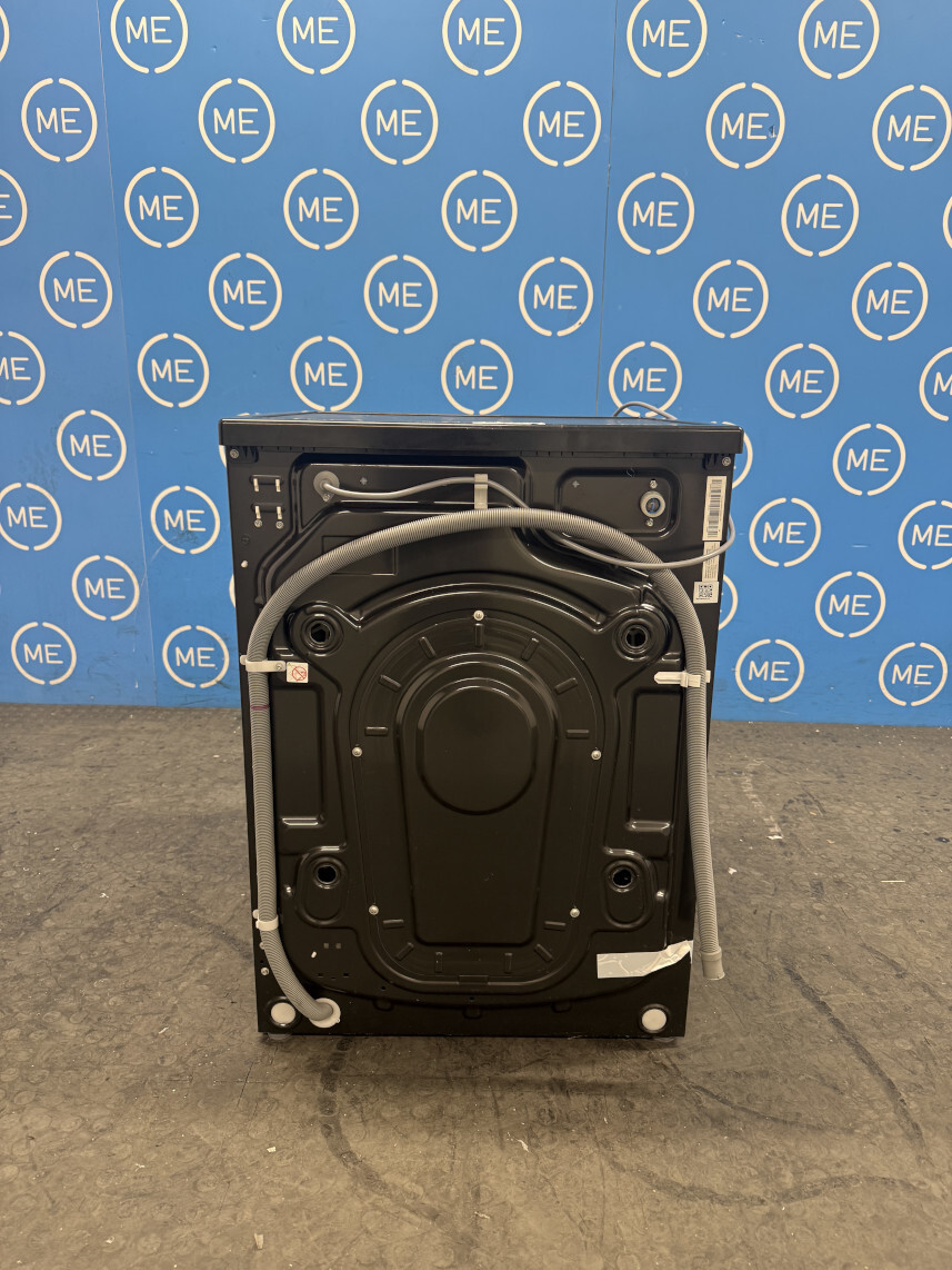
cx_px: 476
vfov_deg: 71.6
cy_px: 635
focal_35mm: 24
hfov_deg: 56.8
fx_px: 880
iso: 160
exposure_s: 1/50
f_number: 1.78
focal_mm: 6.76
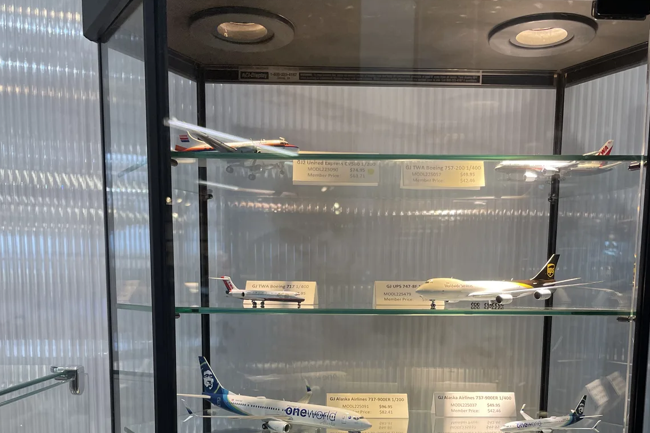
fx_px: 686
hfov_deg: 50.7
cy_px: 384
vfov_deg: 33.3
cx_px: 329
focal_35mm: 38
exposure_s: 1/120
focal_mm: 4.2
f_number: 1.6
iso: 80
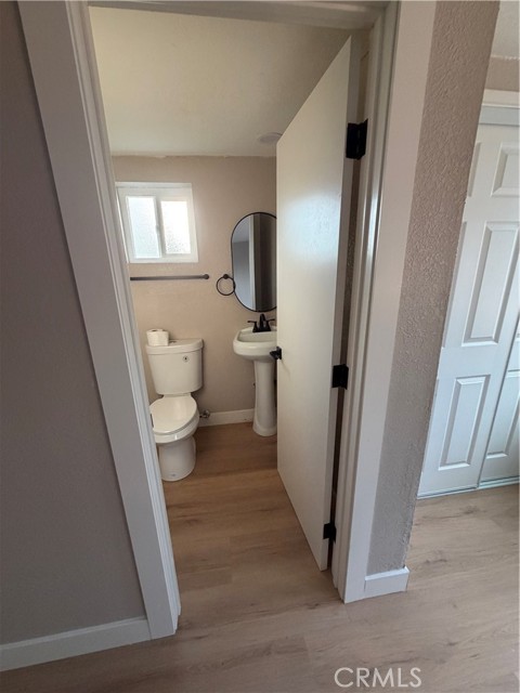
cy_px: 346
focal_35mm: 14
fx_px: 280
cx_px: 260
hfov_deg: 85.7
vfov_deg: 102.1
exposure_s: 1/102
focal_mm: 2.22
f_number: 2.2
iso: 320
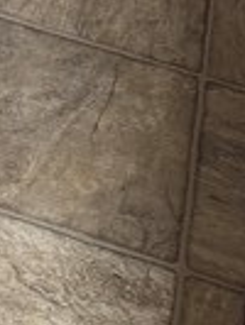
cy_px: -611
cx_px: -296
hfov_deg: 7.6
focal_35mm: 185
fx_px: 1743
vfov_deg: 8.9
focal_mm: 6.76
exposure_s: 1/121
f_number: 1.78
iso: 125
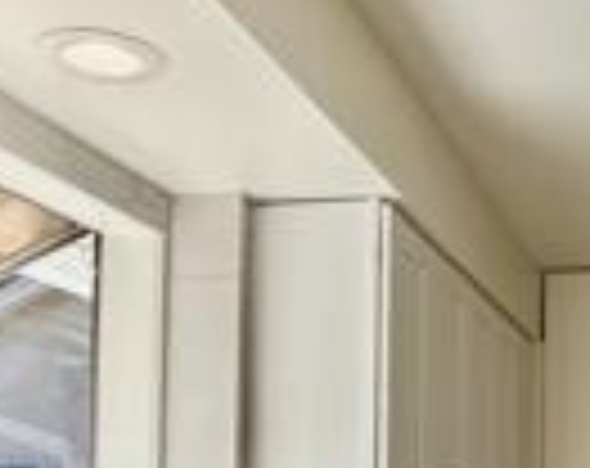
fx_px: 1166
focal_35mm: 67
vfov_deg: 22.0
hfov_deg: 27.8
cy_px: 454
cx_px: 473
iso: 40
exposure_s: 1/498
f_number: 2.2
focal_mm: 2.22
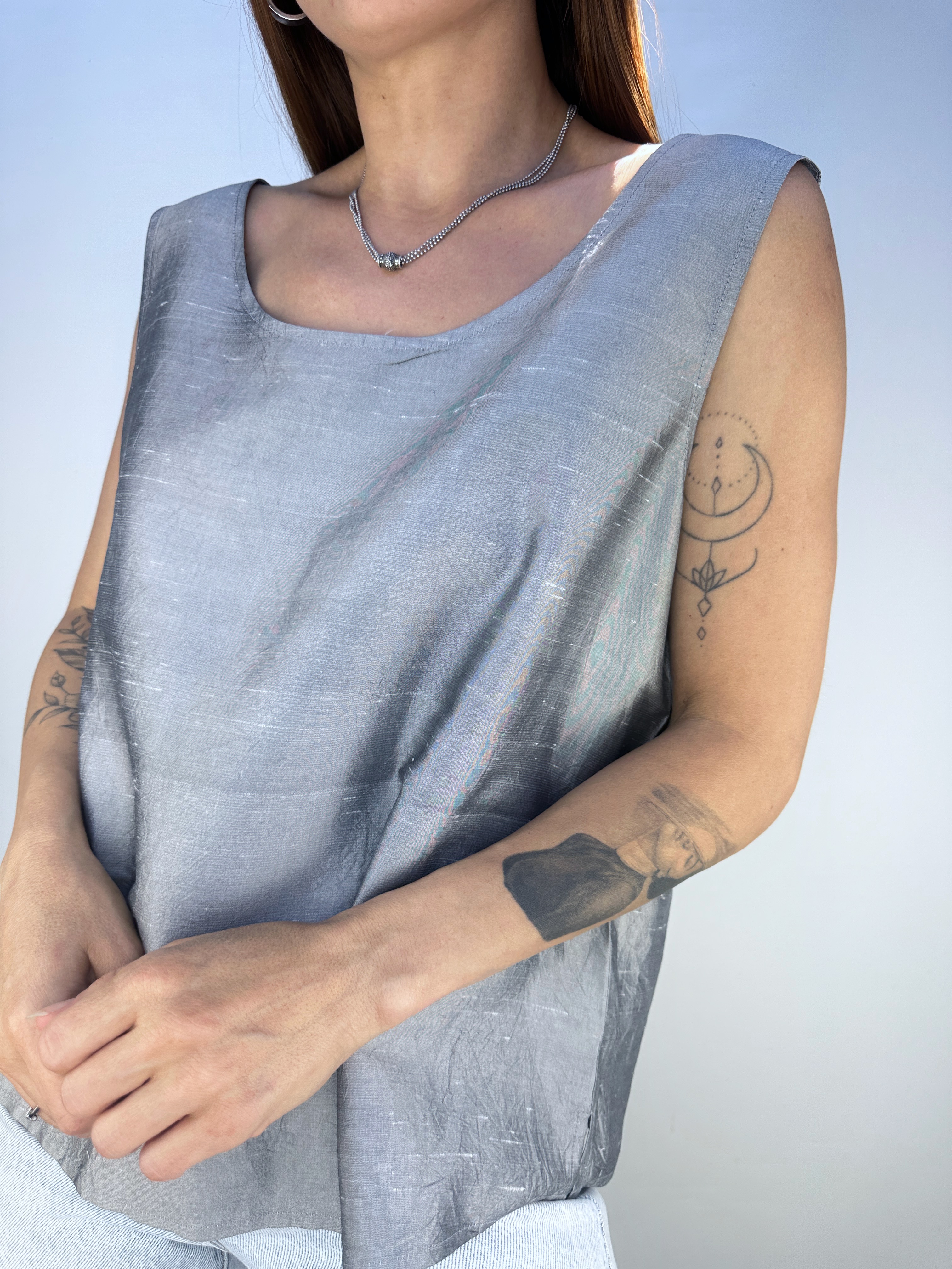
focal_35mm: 24
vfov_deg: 71.6
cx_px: 476
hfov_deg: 56.8
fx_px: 880
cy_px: 634
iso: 80
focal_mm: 6.86
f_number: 1.78
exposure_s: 1/264
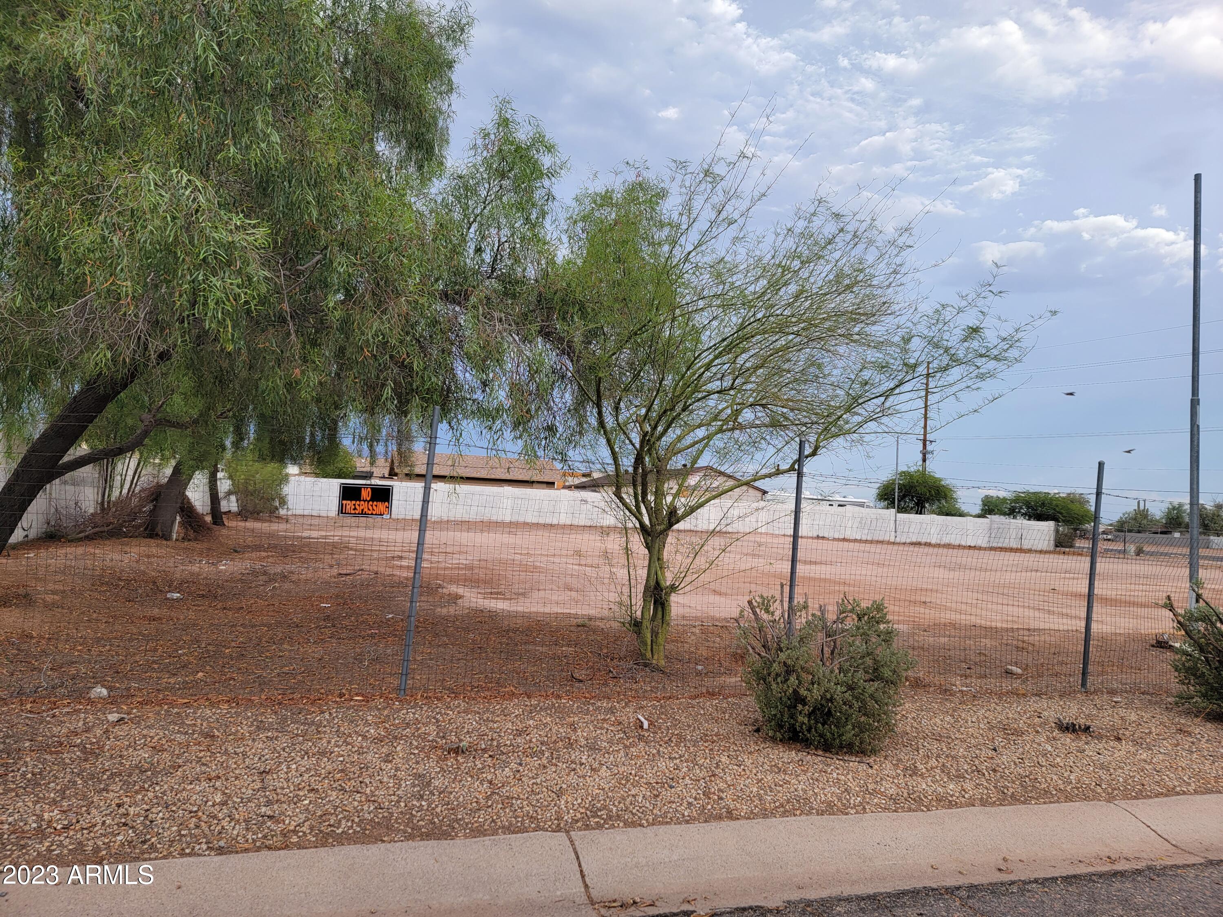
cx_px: 612
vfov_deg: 56.8
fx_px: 848
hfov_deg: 71.6
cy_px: 458
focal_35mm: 24
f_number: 1.8
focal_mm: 6.7
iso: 16
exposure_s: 1/205
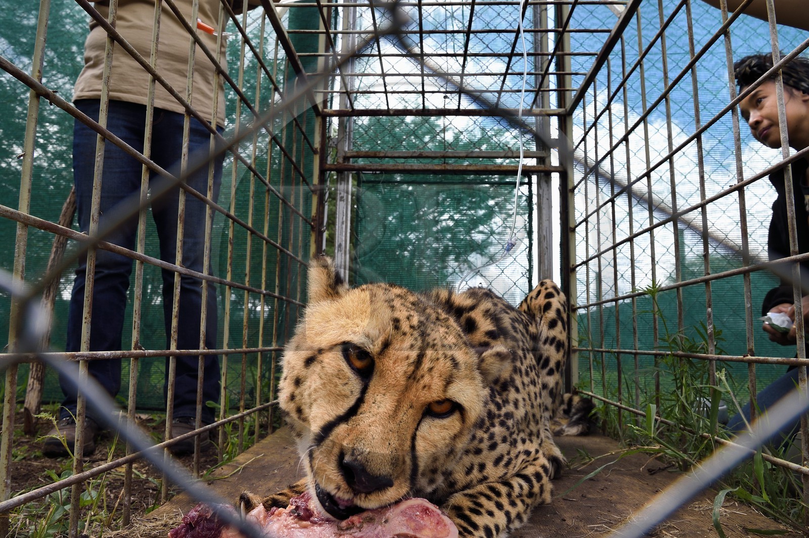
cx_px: 404
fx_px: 539
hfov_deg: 73.8
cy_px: 269
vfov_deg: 53.1
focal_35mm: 24
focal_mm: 24
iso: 400
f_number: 11
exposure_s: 1/200
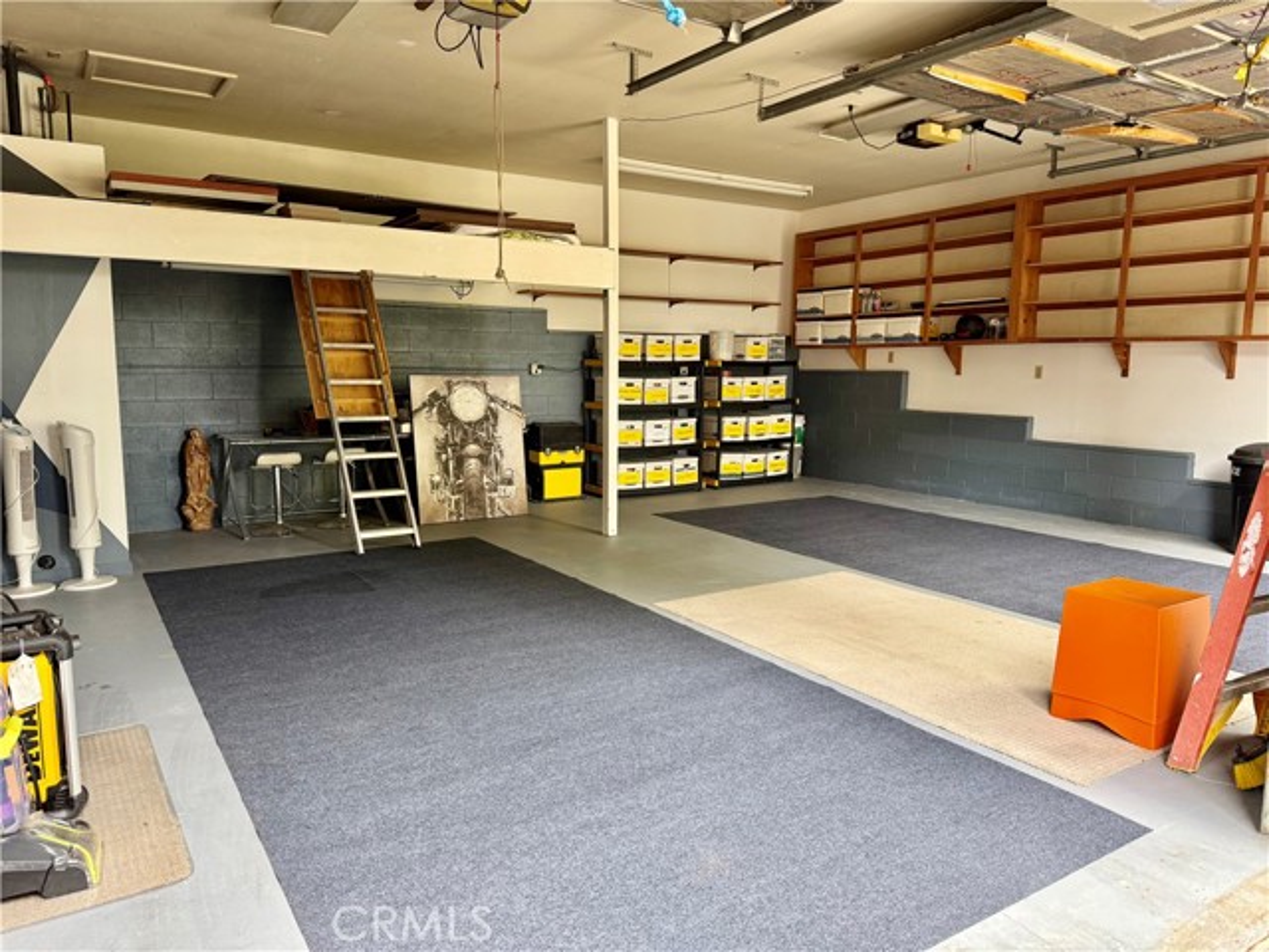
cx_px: 634
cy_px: 476
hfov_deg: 71.6
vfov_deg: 56.8
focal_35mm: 24
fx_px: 880
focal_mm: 6.76
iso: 125
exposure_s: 1/121
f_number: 1.78
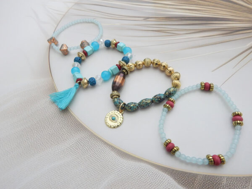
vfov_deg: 54.9
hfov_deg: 69.4
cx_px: 126
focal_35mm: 25
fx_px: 182
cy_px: 94
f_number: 3.1
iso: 360
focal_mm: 4.5
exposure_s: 1/30
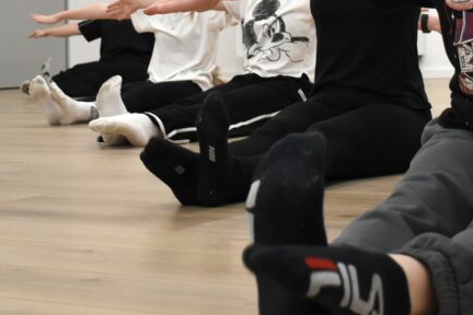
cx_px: 270
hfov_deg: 20.4
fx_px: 1314
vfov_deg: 13.4
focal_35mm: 100
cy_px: -51
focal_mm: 24
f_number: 3.8
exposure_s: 1/125
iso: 900
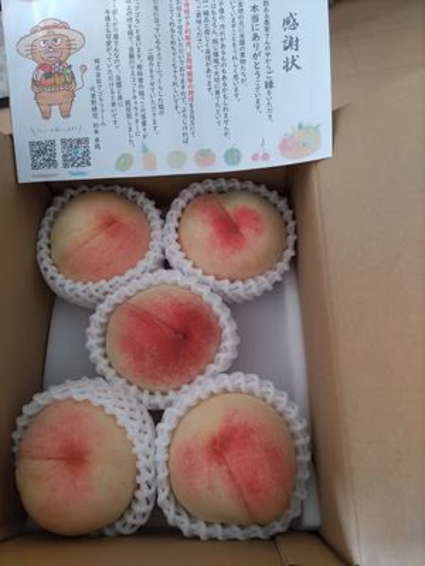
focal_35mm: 26
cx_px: 212
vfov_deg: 67.3
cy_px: 283
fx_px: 426
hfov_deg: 53.1
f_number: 1.79
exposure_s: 1/50
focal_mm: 4.8
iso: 892
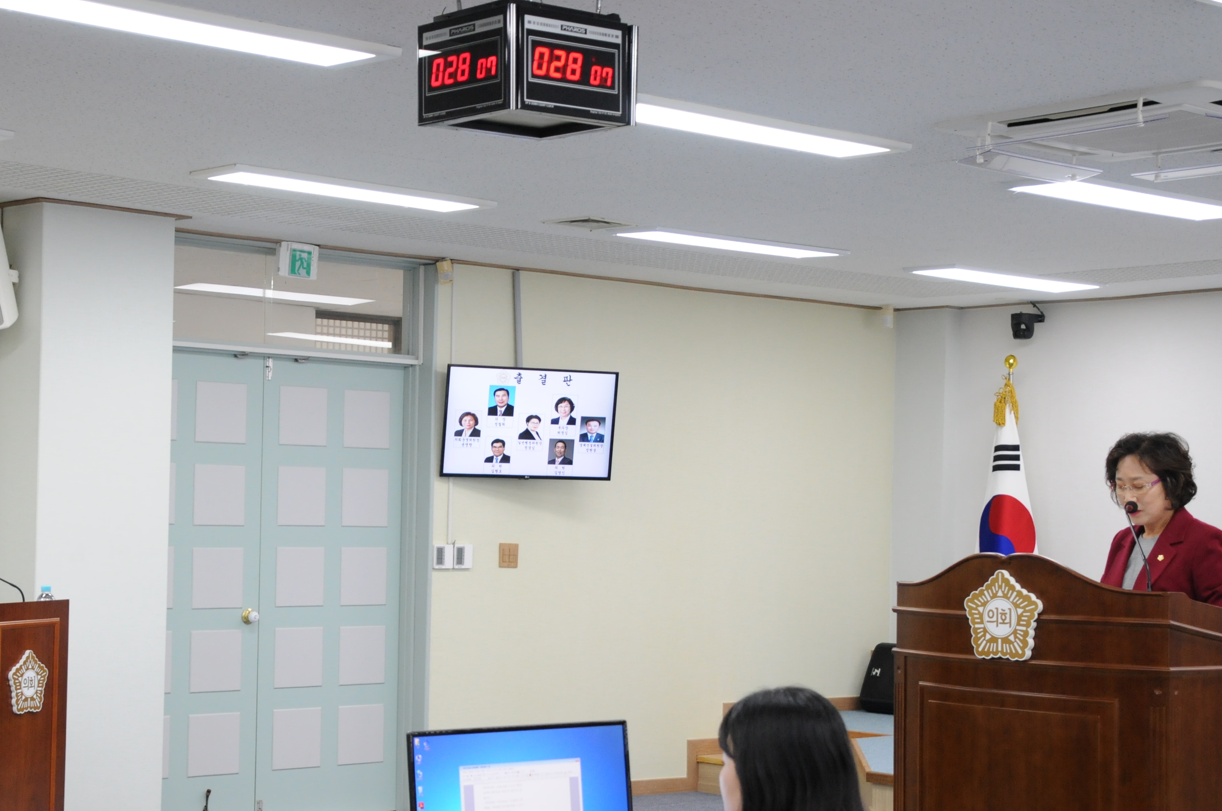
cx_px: 466
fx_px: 2237
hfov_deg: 30.4
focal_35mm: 66
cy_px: 452
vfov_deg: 20.5
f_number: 5
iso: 1000
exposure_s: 1/100
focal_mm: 32
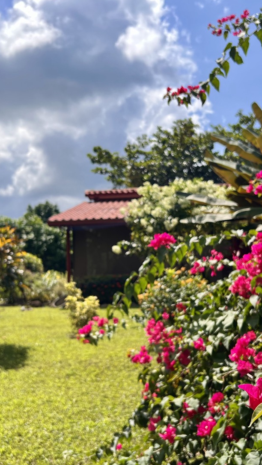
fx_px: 469
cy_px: 232
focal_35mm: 38
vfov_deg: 52.8
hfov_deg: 31.2
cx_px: 133
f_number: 1.5
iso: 50
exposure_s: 1/2165
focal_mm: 5.7
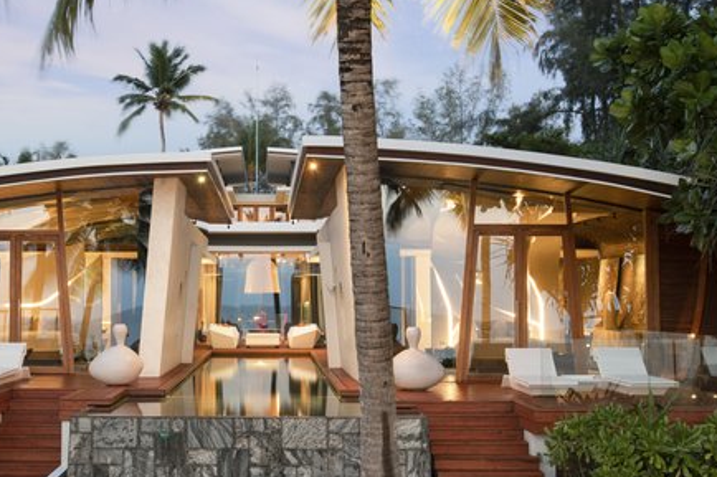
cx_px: 264
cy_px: 235
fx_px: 1175
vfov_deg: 23.0
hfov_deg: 33.8
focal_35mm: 59
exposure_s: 23
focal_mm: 32
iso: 100
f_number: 11
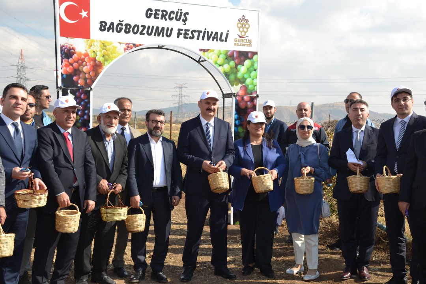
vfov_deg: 28.9
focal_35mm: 46
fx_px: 550
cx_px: 213
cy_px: 142
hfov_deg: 42.3
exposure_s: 1/200
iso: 100
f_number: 5.6
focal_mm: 31
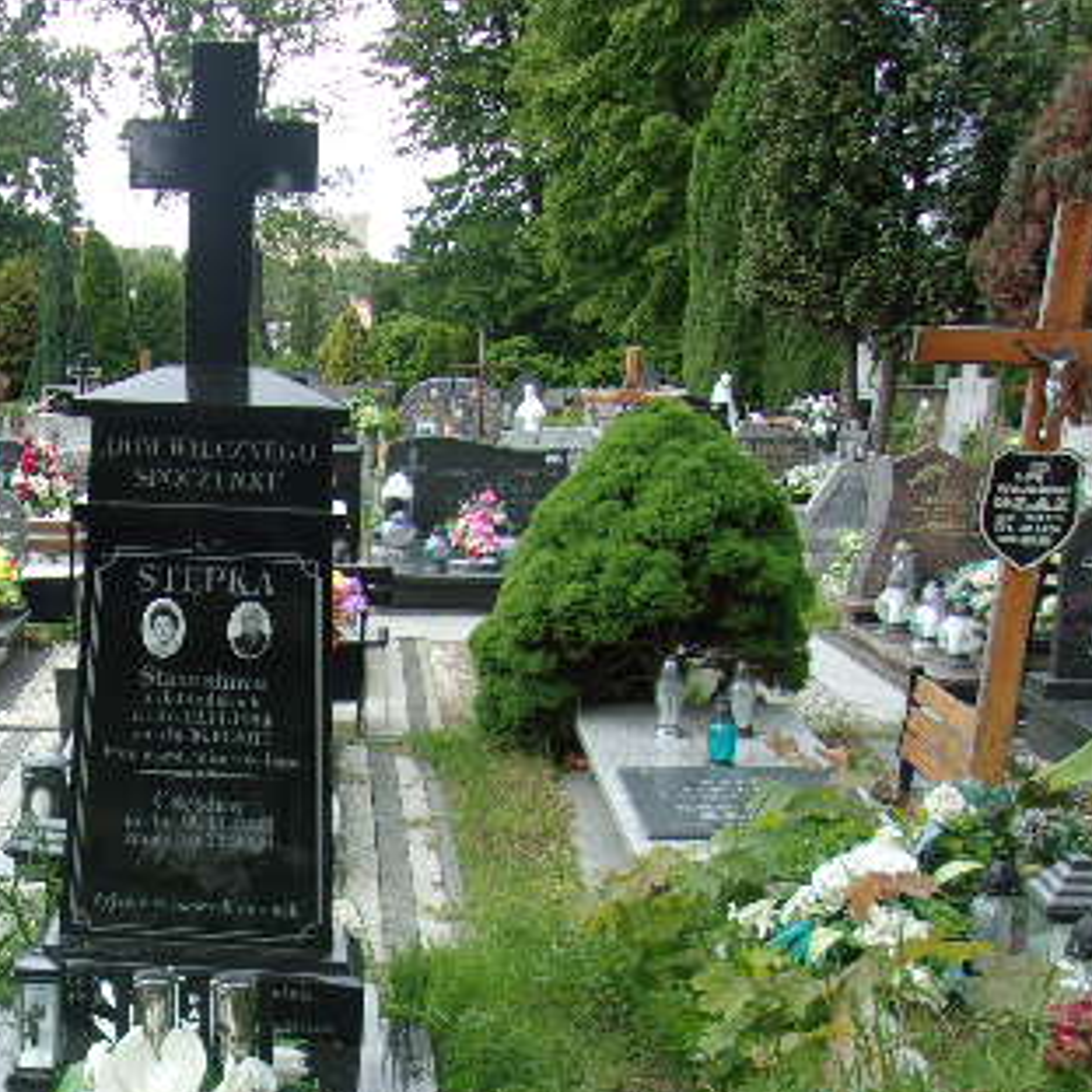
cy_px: 836
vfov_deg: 33.9
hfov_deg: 33.2
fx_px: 1749
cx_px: 150
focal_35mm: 49
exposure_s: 1/170
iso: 80
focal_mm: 4.9
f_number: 3
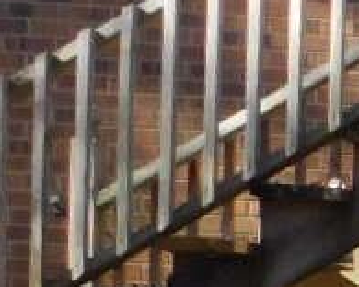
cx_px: 1324
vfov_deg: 8.1
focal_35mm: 184
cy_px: 515
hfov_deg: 7.8
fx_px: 1955
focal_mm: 4
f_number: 3
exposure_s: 1/250
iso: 125
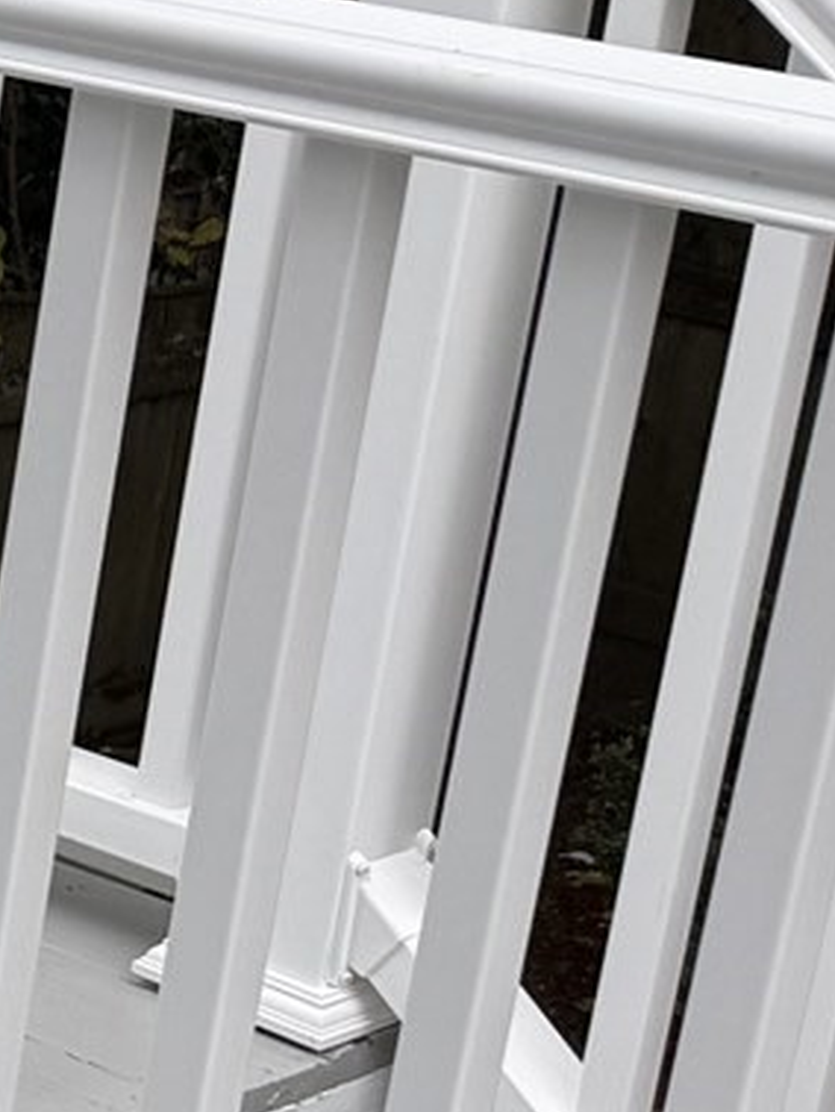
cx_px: -2052
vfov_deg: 15.1
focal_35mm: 130
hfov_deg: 8.5
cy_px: 806
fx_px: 4176
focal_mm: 6.76
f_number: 1.78
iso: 80
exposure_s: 1/376
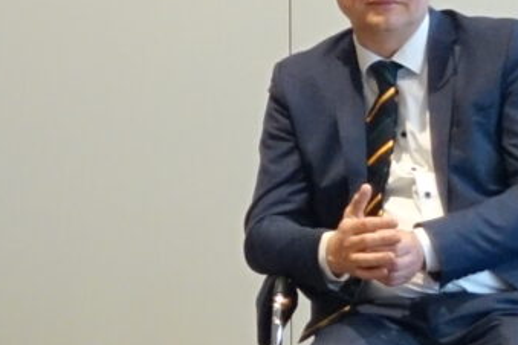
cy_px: 40
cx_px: -750
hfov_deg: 6.2
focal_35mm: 317
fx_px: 4561
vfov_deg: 4.3
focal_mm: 15.31
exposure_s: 1/60
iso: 800
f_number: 2.8
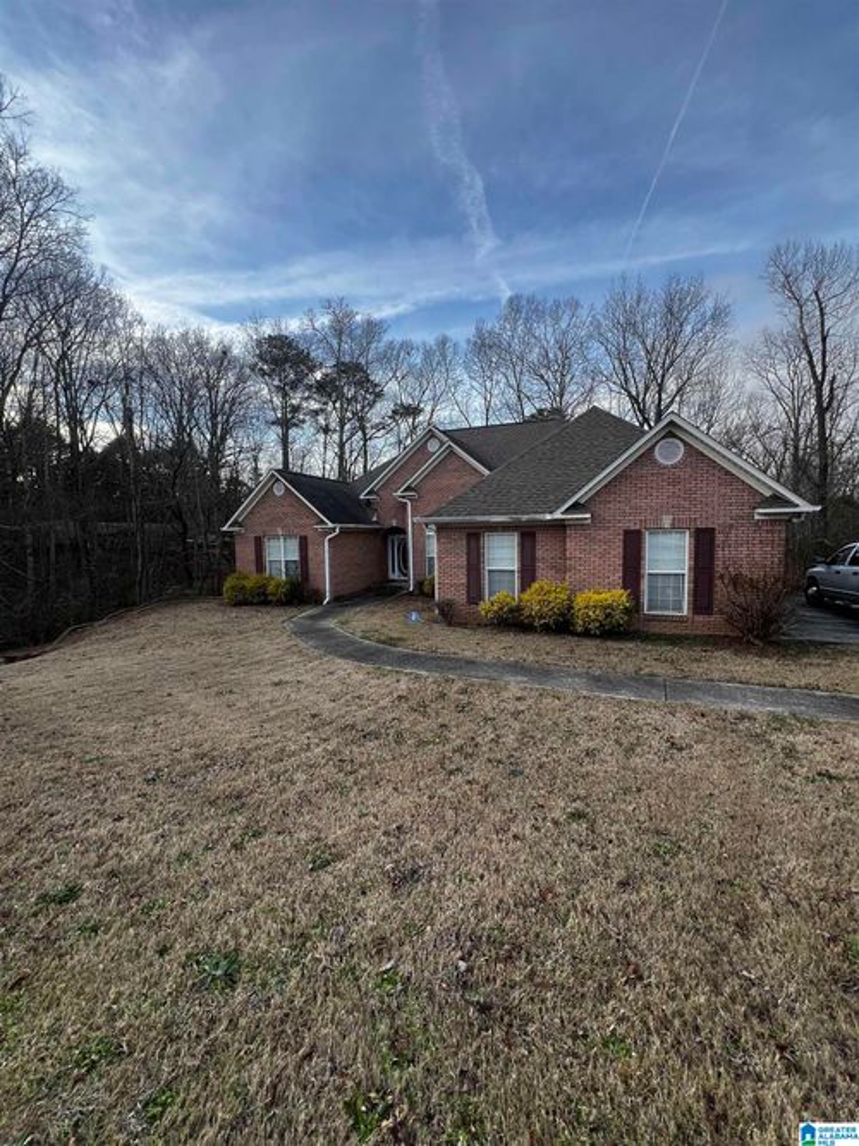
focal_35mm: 13
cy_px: 573
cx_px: 430
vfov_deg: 106.2
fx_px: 430
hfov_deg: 89.9
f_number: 1.8
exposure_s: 1/335
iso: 32
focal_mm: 1.57
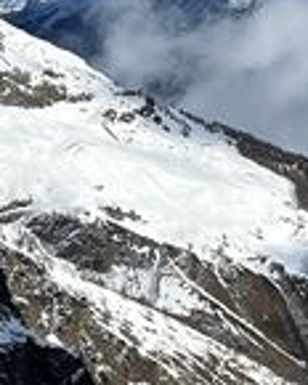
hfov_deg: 9.7
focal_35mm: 157
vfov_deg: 12.3
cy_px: 235
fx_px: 1789
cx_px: 382
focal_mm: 5.7
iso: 50
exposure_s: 1/6211
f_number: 1.5
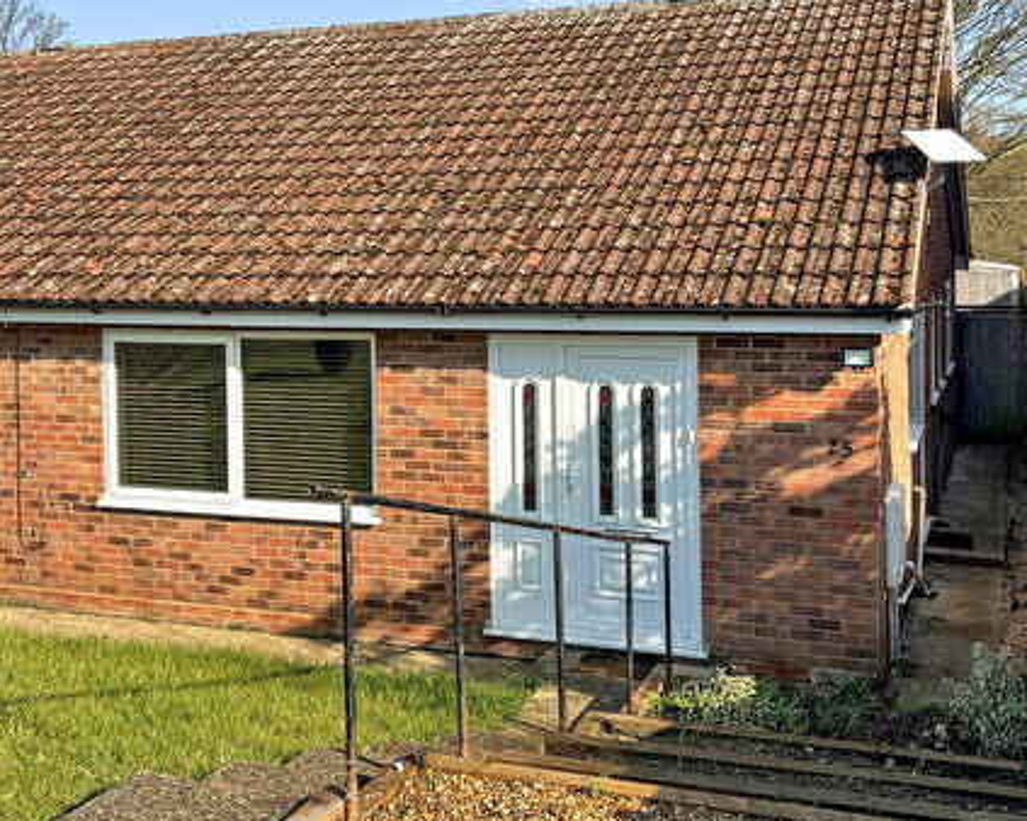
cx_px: 498
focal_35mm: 42
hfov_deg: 43.8
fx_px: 1276
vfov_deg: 35.6
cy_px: 344
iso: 50
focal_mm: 5.96
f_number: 1.6
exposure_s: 1/1984
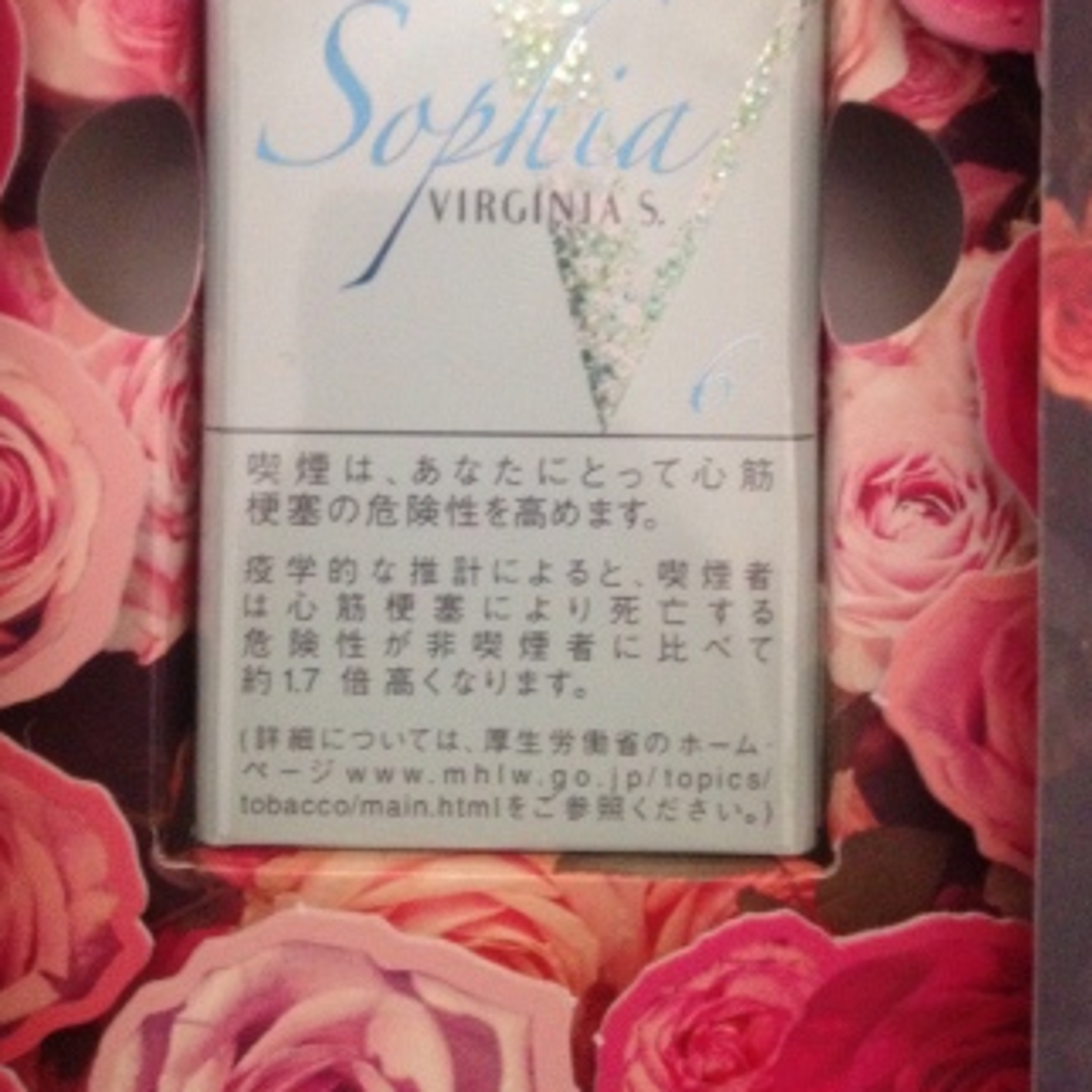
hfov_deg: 35.3
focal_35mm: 48
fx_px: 1713
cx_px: 514
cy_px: 258
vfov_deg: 34.5
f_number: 2.4
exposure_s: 1/17
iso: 400
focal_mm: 4.28
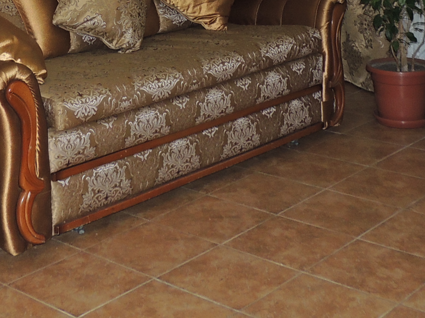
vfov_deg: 18.5
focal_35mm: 73
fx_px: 896
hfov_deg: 26.5
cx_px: 135
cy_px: -115
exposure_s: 1/30
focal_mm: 4.3
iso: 200
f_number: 3
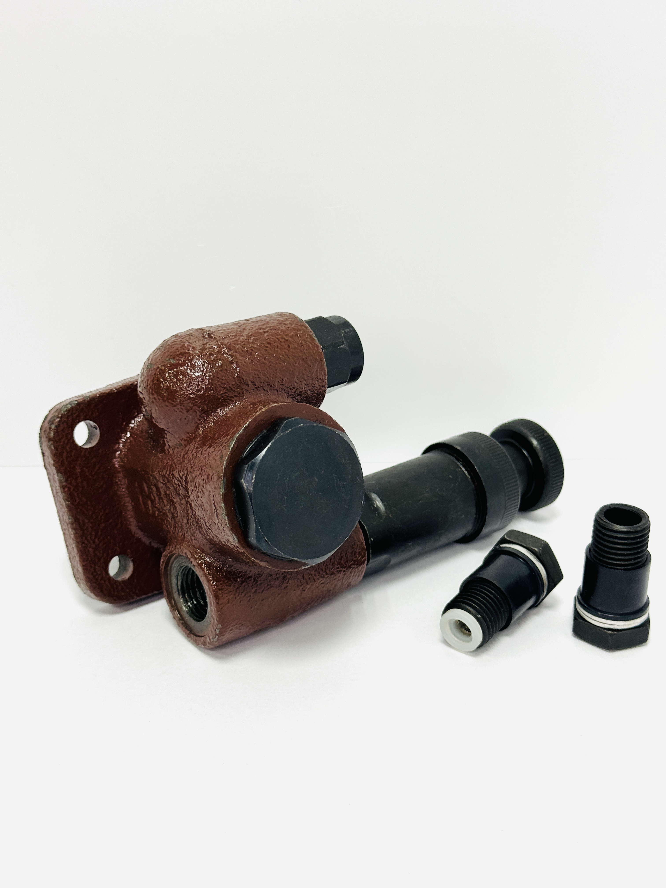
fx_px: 1231
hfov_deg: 30.3
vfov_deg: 39.7
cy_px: 444
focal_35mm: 48
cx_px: 333
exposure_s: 1/100
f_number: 1.78
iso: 64
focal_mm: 6.76
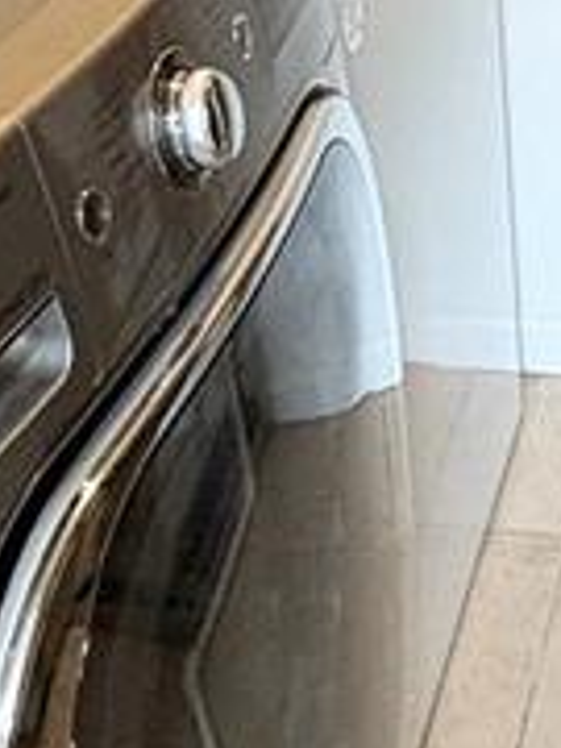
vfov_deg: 21.9
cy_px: -91
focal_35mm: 84
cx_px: 536
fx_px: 1815
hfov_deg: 17.2
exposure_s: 1/60
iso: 400
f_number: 2.2
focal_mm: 2.22
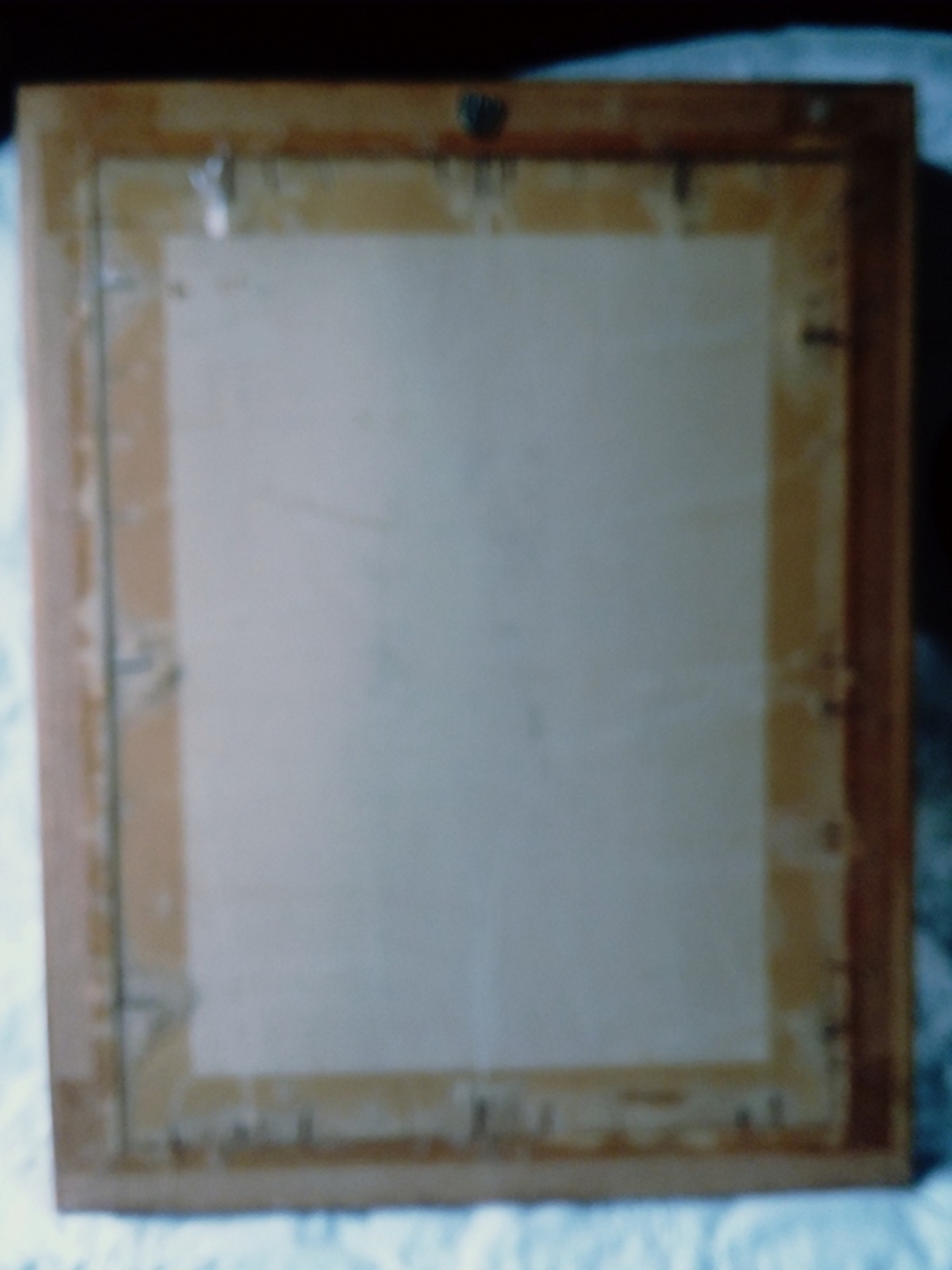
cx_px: 476
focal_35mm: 29
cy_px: 635
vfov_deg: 61.7
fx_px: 1063
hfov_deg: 48.2
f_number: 1.9
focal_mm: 2.47
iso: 50
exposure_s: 1/30
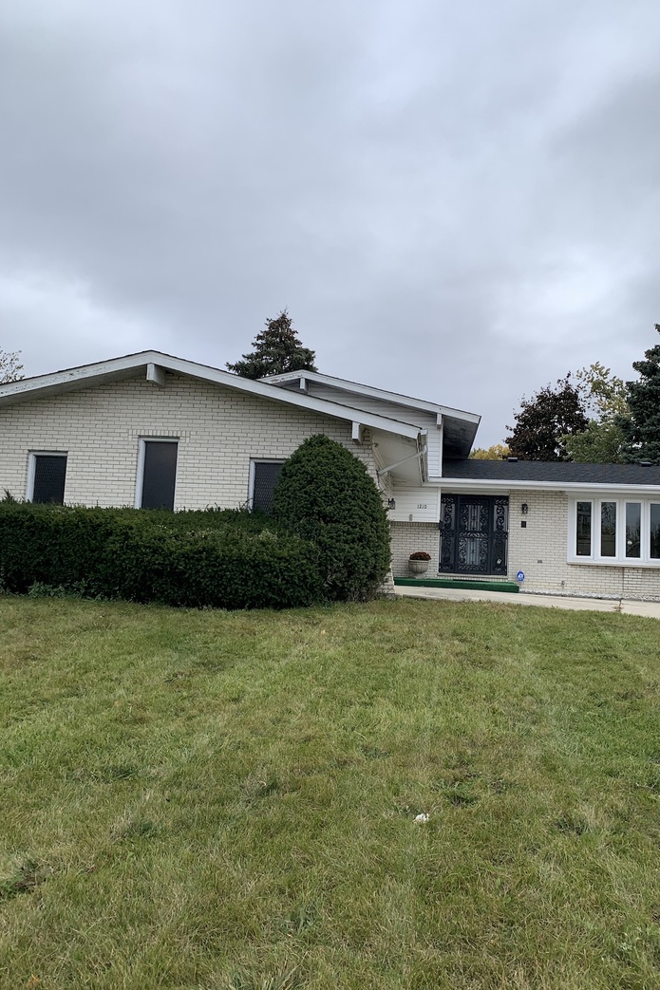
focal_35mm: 28
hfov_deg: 46.2
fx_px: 770
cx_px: 380
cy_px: 495
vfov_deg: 65.5
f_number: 1.8
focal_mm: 4.25
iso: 25
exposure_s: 1/1845
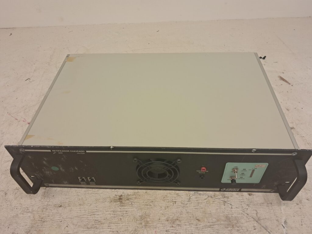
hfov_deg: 65.3
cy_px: 117
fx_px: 243
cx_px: 156
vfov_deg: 51.4
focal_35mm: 27
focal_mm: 4
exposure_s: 1/50
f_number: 1.8
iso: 80
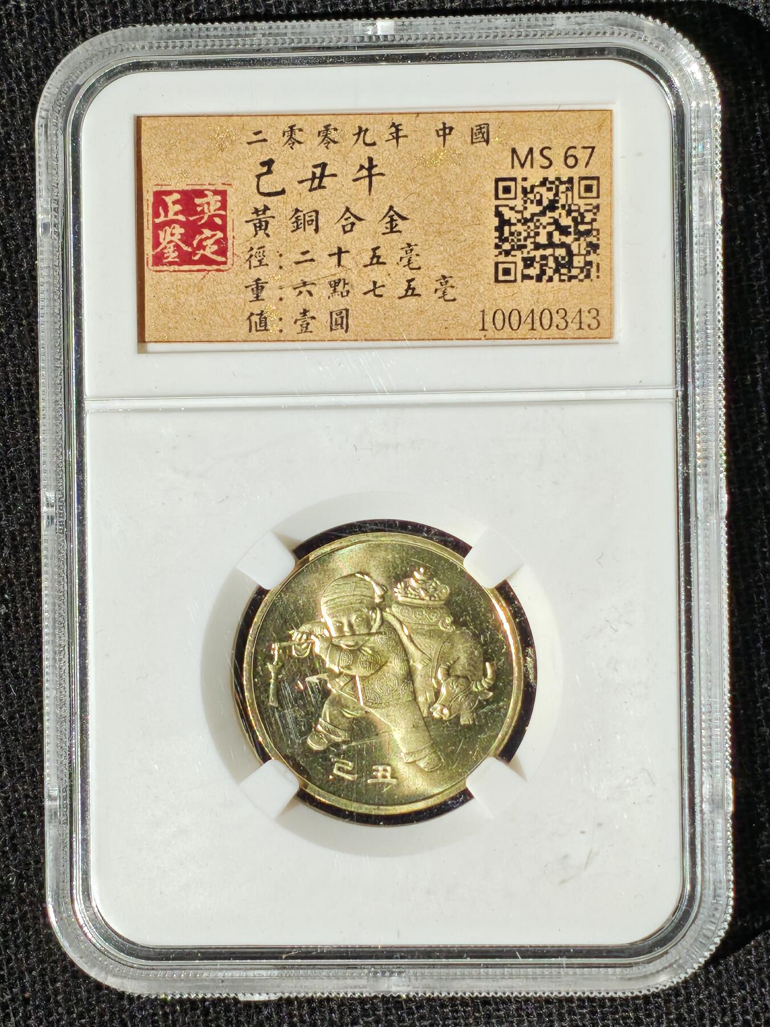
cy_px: 514
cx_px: 385
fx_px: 3173
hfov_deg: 13.8
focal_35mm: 107
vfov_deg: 18.4
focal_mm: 4.94
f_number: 1.5
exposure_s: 1/3826
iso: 50
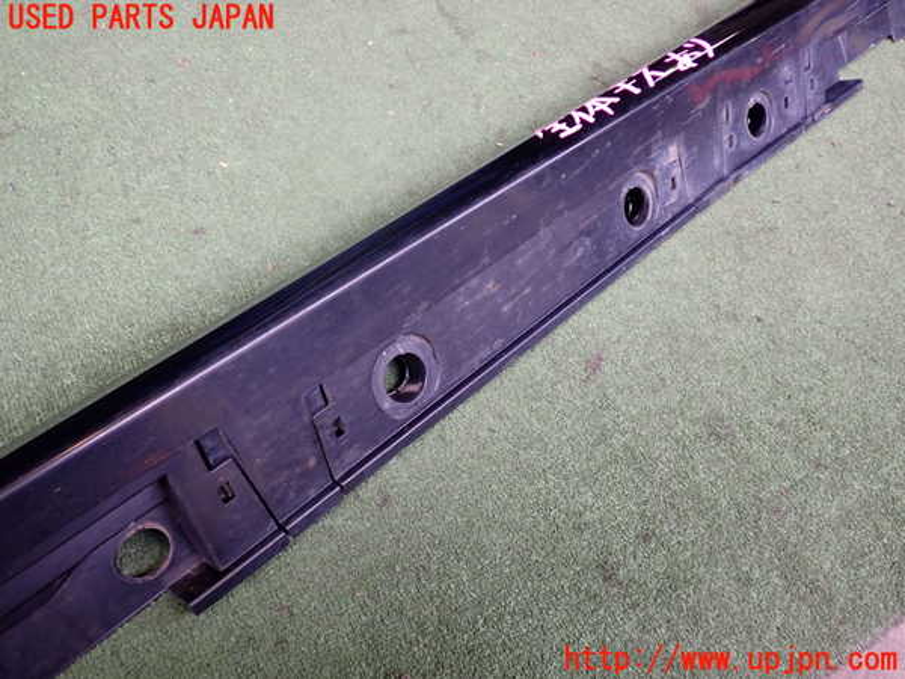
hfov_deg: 60.0
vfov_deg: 46.8
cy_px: 340
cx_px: 452
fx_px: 784
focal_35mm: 30
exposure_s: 1/100
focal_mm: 5.4
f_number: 2.3
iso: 200
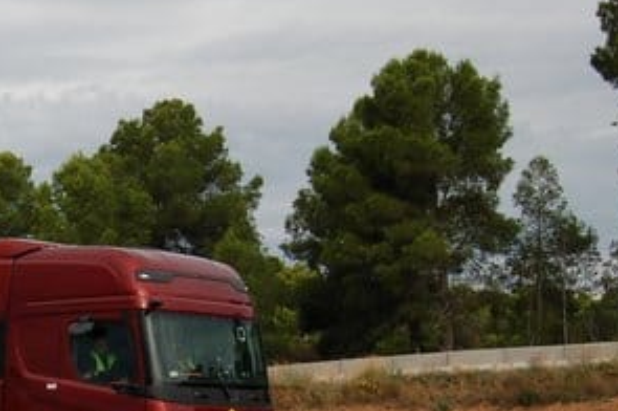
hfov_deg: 18.8
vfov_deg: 12.9
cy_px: 407
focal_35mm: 105
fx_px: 1800
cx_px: -27
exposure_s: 1/250
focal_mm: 24
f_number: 8
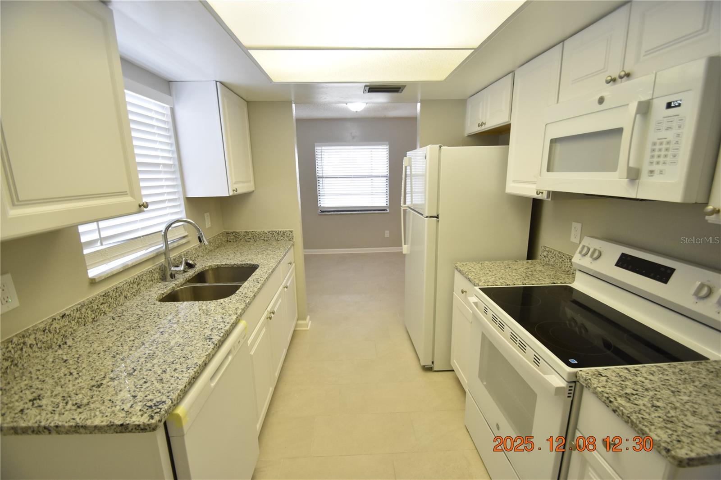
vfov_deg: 77.3
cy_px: 240
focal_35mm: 15
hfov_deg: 100.4
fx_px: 300
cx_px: 360
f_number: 3.5
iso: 800
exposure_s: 1/90
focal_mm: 10
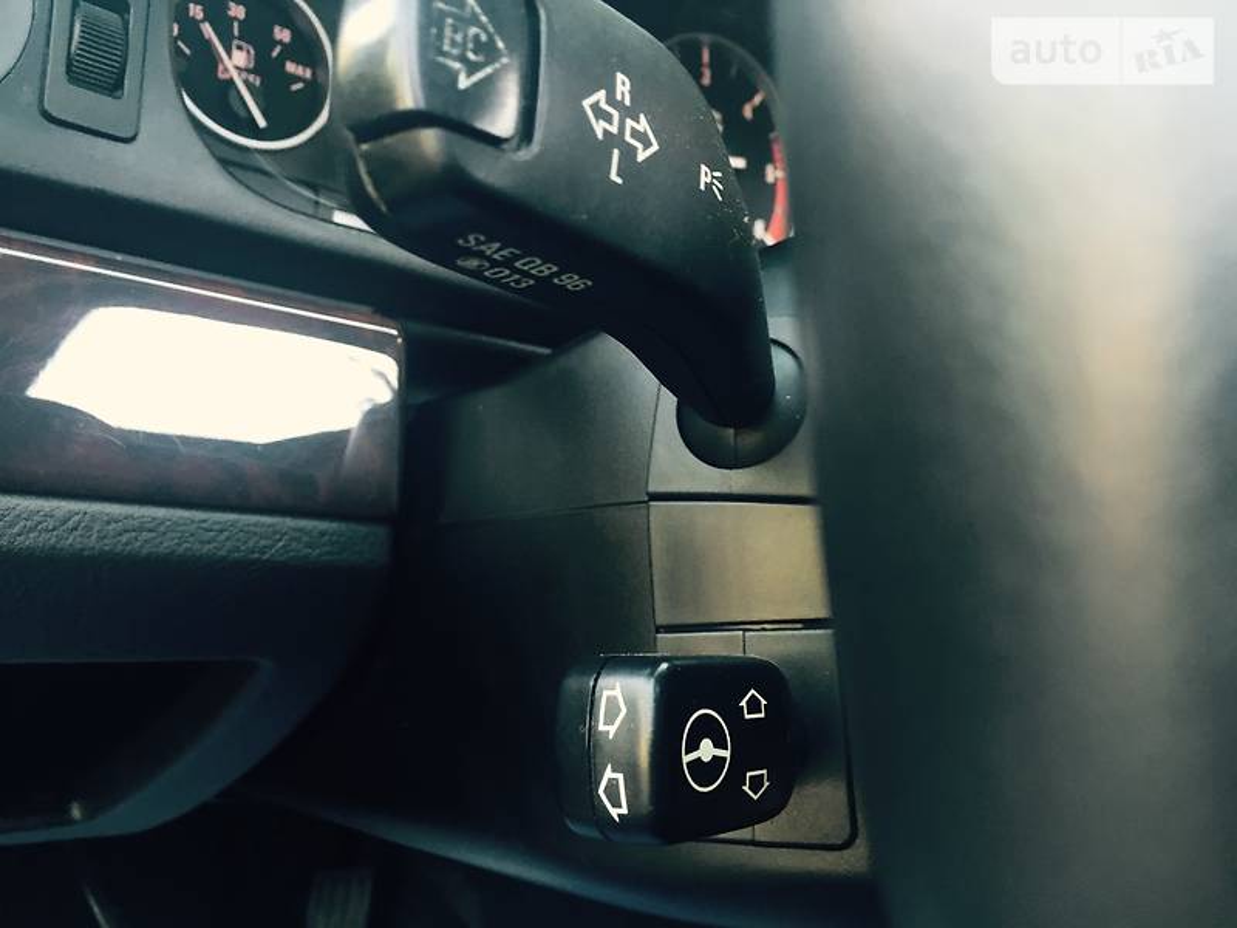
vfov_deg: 48.2
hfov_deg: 61.7
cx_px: 618
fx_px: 1036
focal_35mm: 29
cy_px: 464
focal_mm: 4.2
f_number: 2.2
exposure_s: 1/33
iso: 100
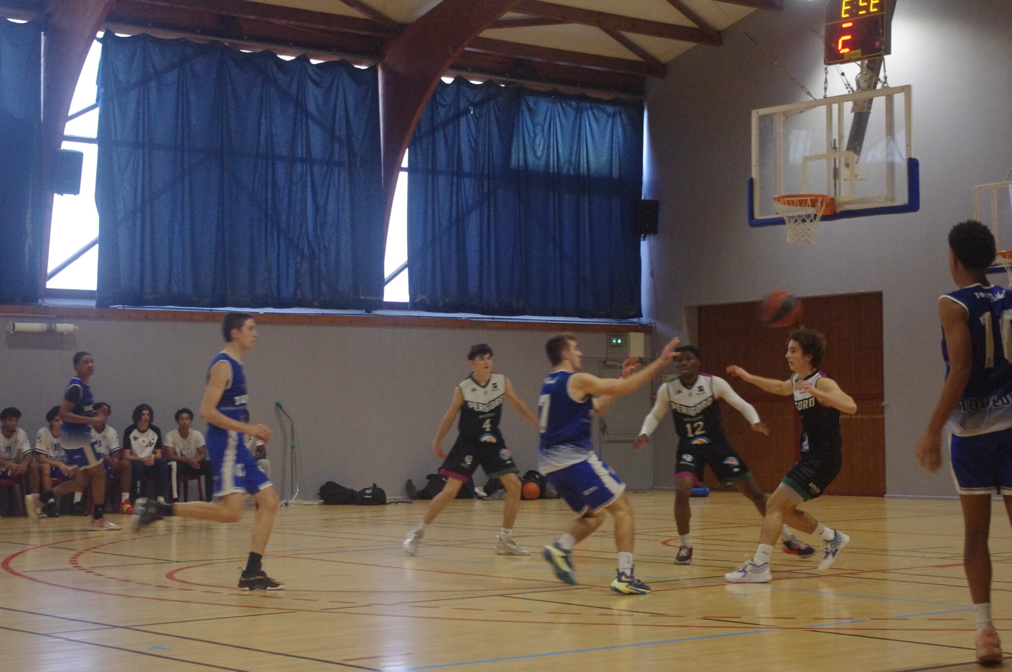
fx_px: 1797
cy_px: 336
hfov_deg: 31.5
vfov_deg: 21.2
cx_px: 506
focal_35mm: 64
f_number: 6.3
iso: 3200
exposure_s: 1/200
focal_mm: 42.5
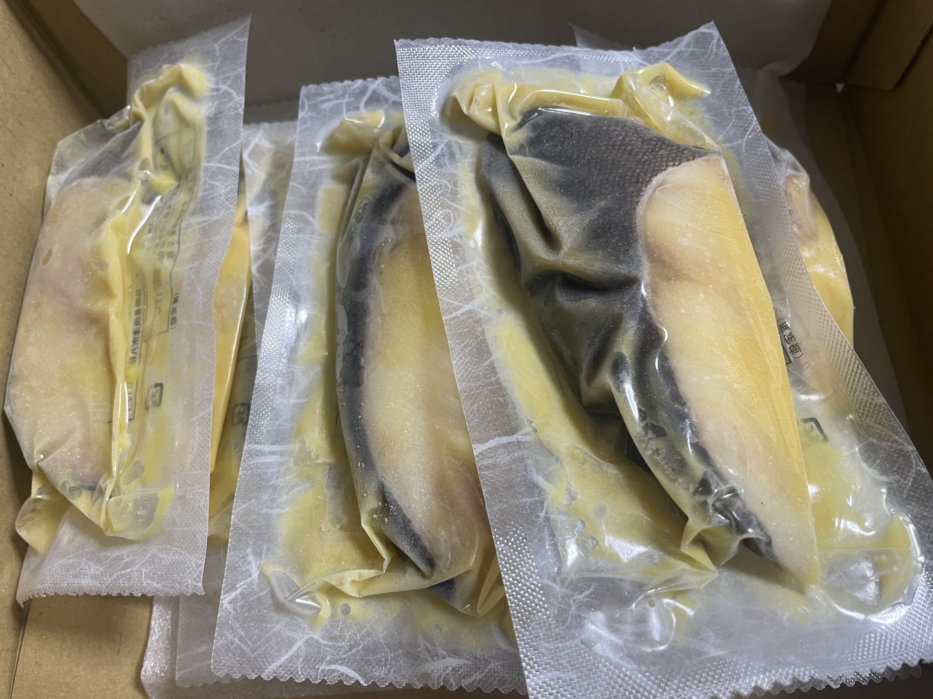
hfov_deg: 67.3
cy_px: 350
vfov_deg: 53.1
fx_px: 701
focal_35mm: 26
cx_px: 466
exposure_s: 1/50
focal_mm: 4.2
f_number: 1.6
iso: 80
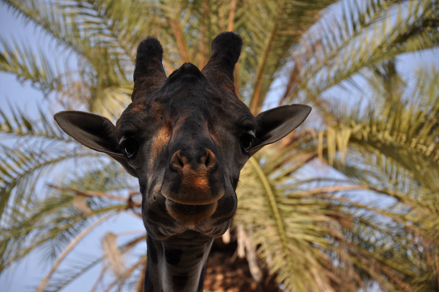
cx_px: 220
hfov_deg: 13.1
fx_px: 1918
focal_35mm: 158
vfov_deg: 8.7
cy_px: 146
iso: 250
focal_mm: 105
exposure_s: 1/500
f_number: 5.6
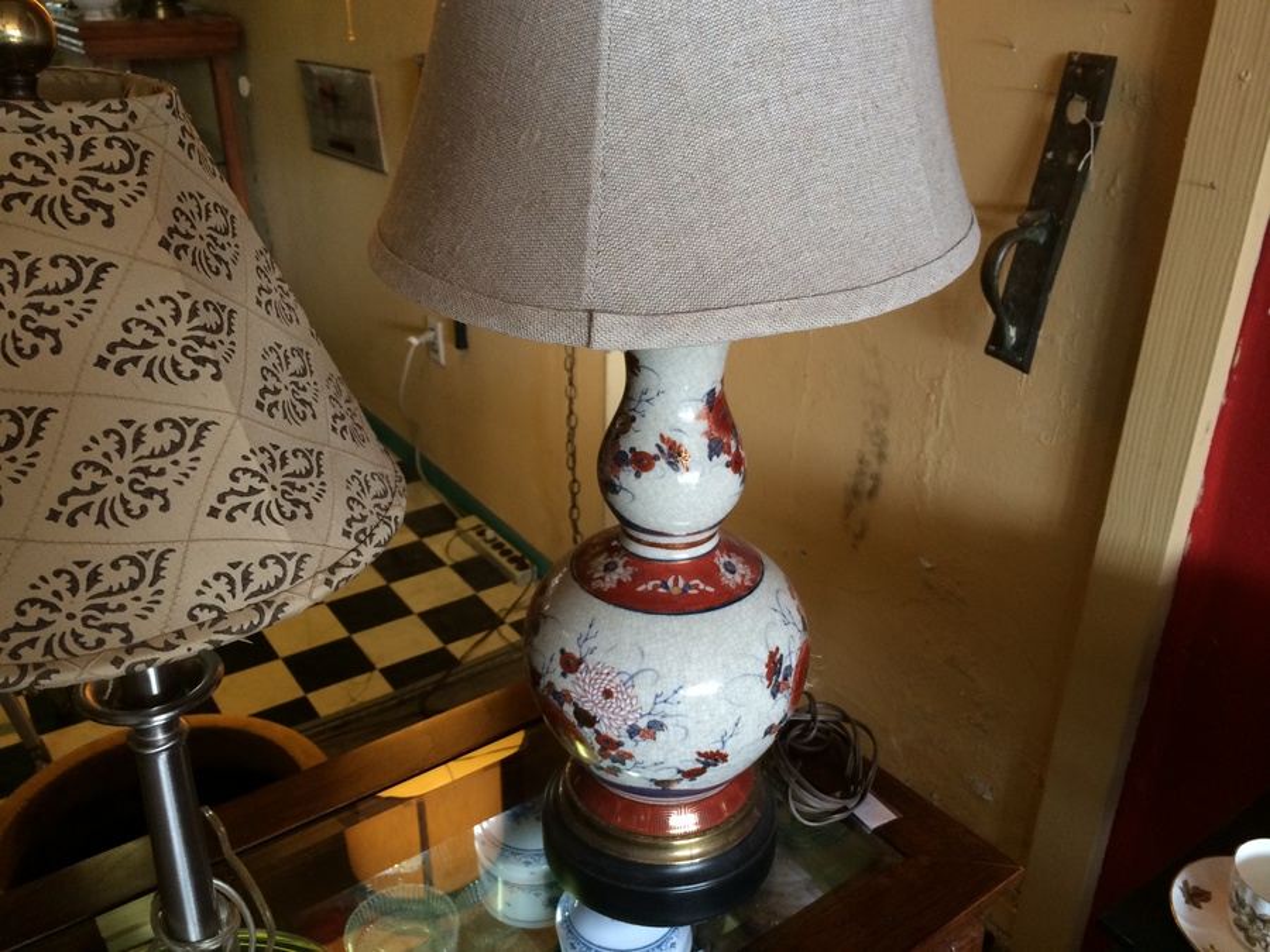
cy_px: 476
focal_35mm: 30
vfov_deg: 46.8
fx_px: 1101
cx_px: 635
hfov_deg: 60.0
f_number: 2.2
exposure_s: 1/30
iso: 64
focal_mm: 4.12
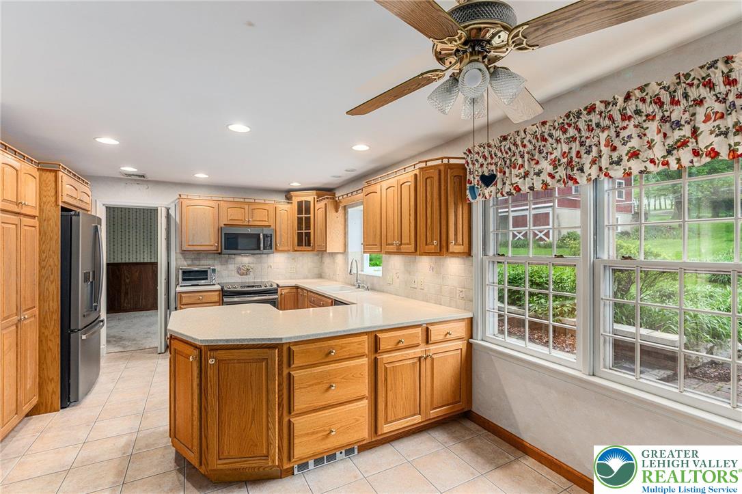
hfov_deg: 96.8
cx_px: 371
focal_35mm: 16
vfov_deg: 73.7
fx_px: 330
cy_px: 247
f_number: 7.1
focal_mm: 16
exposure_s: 1/3
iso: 320
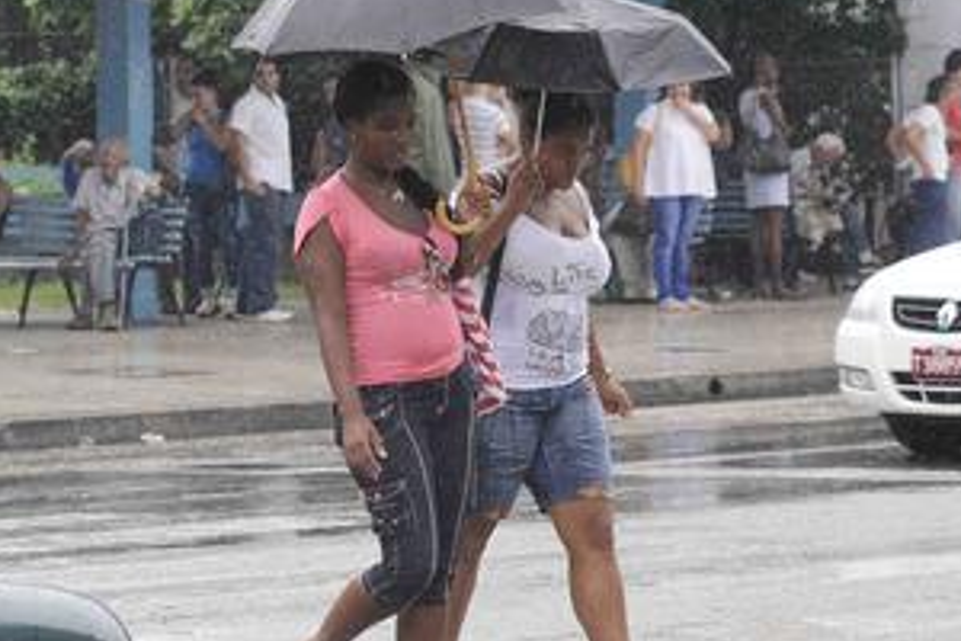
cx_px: 333
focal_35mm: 240
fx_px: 6406
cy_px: 492
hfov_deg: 8.6
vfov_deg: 5.7
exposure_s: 1/500
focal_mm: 80
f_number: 5.6
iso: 500
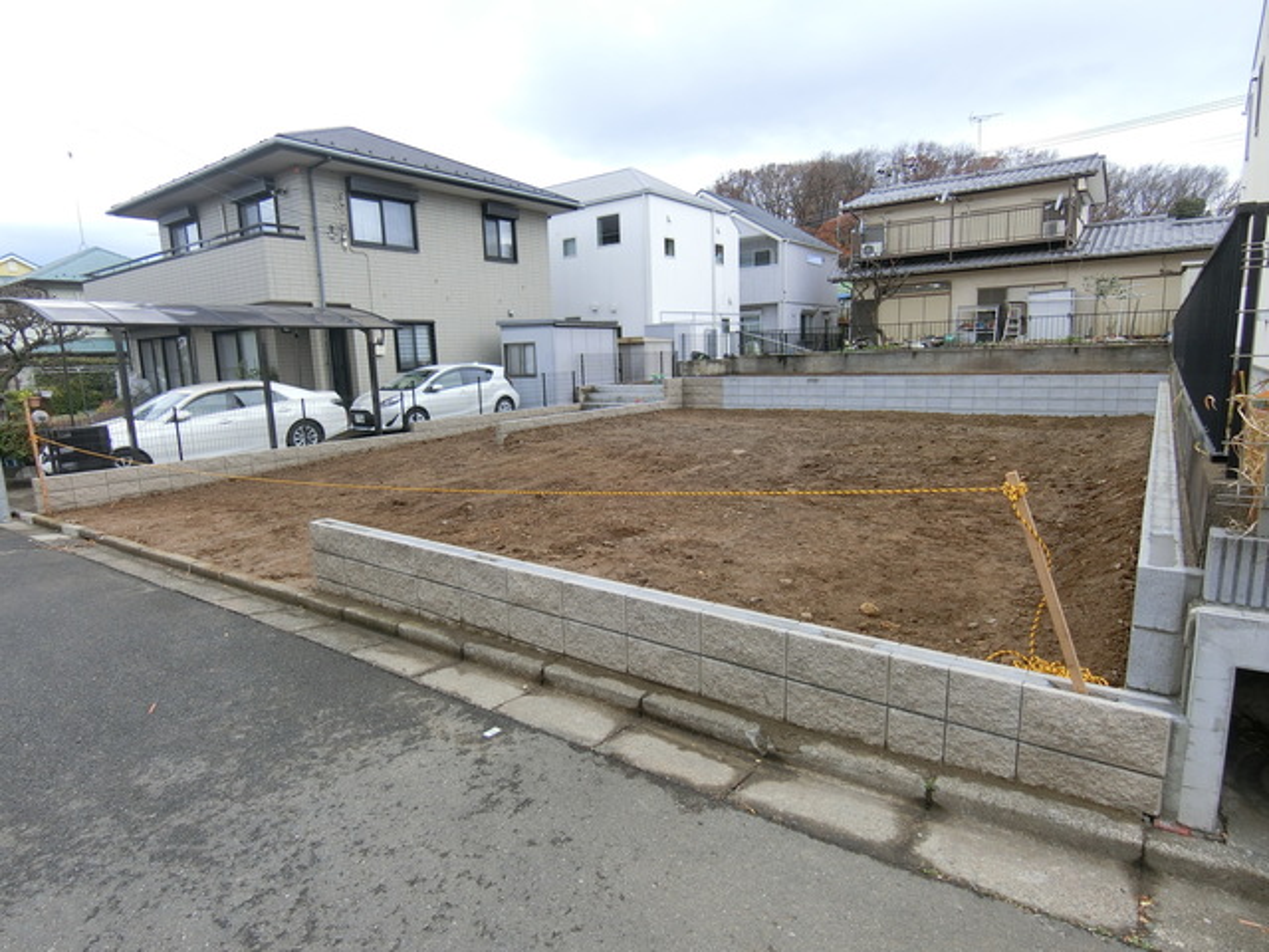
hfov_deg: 84.7
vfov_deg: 68.7
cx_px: 634
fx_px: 697
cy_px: 476
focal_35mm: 19
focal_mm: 4.06
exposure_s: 1/160
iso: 80
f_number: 2.7
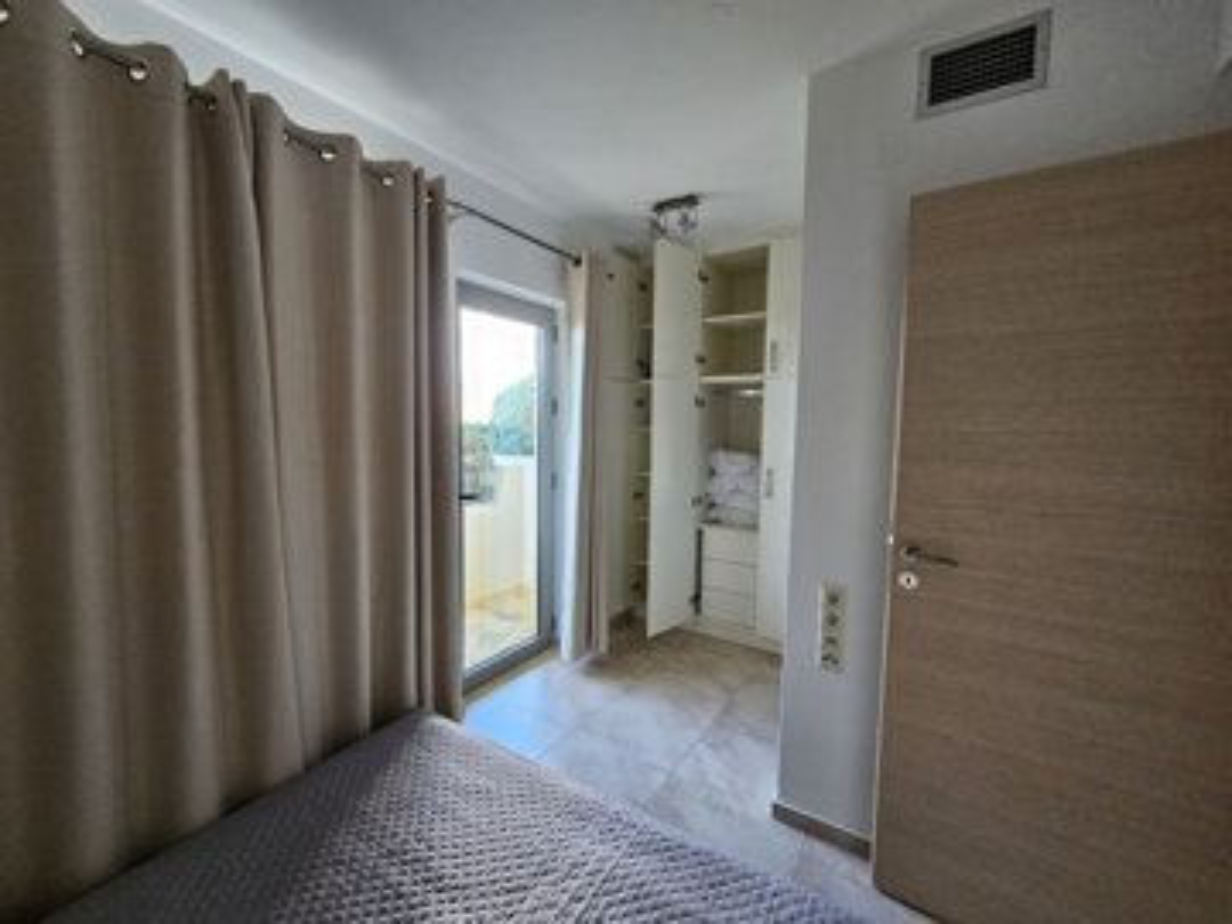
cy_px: 462
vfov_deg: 89.9
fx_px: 463
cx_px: 616
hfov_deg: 106.2
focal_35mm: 13
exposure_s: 1/50
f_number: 2.2
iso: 320
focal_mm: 2.2
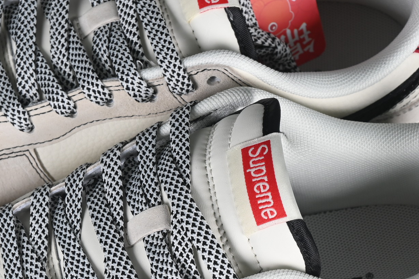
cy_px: 202
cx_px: 153
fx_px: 1979
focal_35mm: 170
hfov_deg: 12.1
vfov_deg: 8.1
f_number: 7.1
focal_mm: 50
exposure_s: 1/80
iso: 160
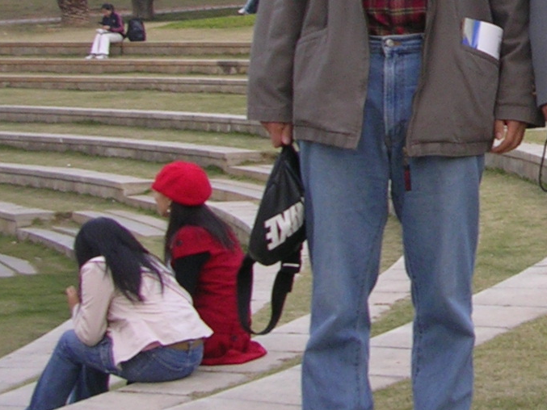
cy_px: -26
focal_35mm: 115
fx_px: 1818
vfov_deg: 12.7
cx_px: 747
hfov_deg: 16.1
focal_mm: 5.8
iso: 50
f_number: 2.8
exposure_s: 1/66.6
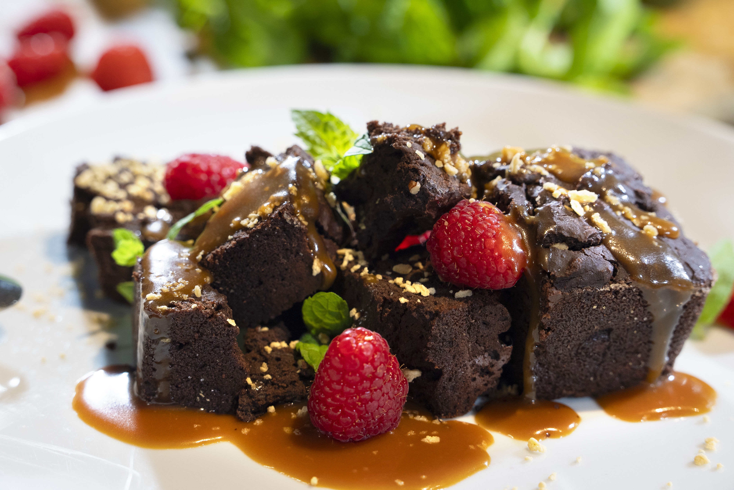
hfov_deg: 19.4
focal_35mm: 105
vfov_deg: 13.1
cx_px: 367
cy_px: 245
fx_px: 2142
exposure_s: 1/60
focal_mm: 105
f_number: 6.3
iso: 1000
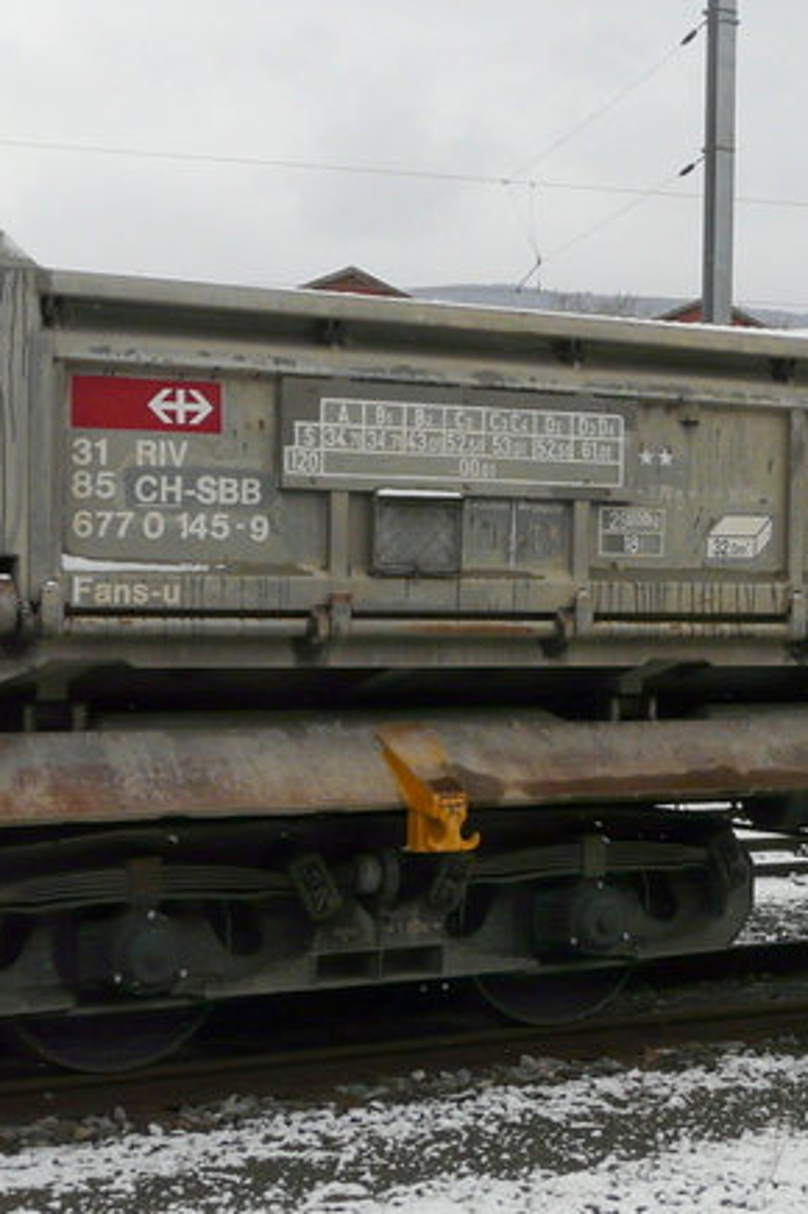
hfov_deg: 18.0
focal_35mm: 74
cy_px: 596
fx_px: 2495
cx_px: 783
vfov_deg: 27.4
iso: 100
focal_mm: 5
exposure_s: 1/160
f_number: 4
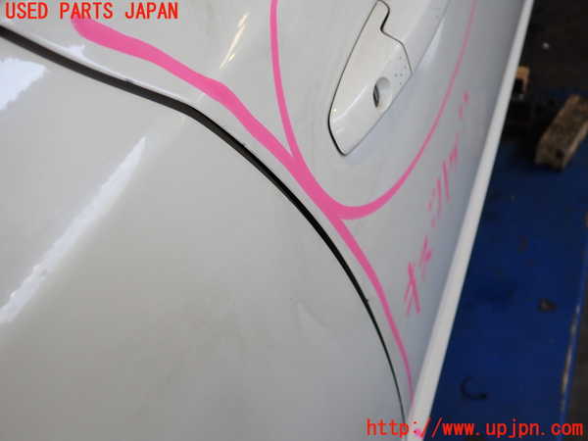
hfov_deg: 60.0
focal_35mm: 30
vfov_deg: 46.8
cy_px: 220
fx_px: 510
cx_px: 294
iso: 100
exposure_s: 1/125
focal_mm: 5.4
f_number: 2.3
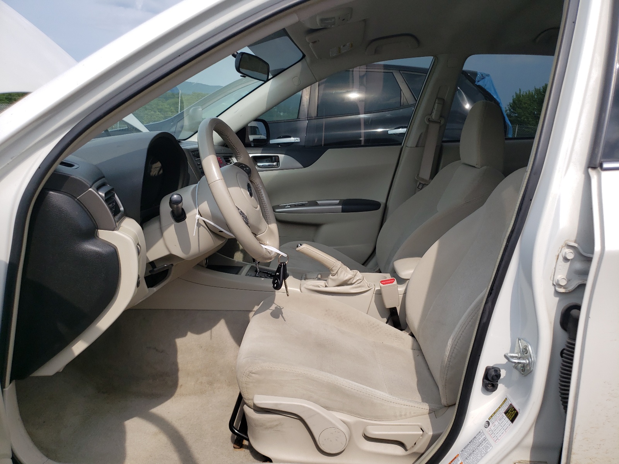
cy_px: 232
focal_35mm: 26
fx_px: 465
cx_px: 310
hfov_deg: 67.3
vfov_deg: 53.1
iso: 50
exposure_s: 1/2500
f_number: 1.5
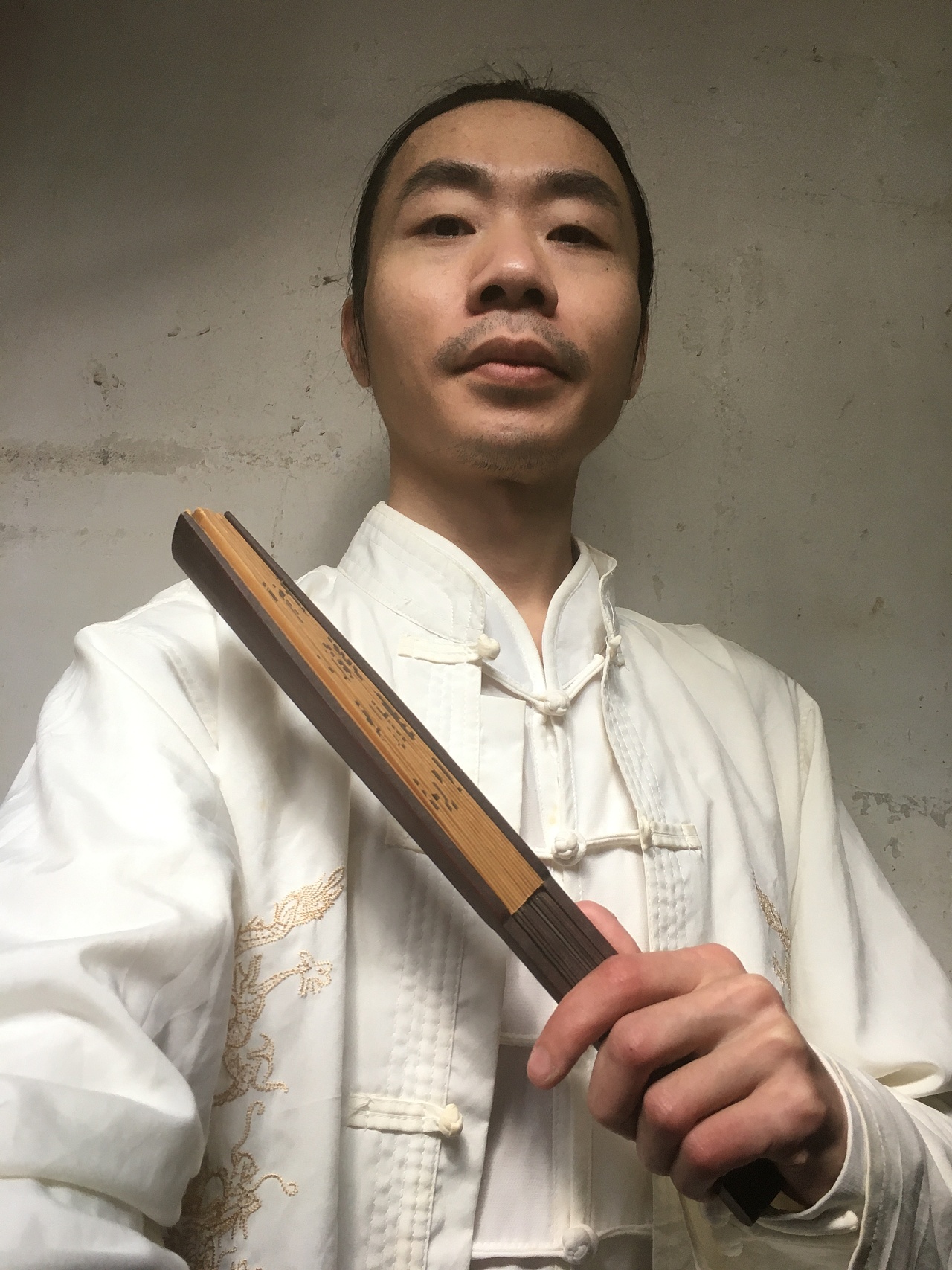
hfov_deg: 48.2
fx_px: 1064
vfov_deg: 61.7
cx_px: 476
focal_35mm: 29
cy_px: 635
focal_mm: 4.15
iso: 40
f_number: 2.2
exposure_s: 1/33
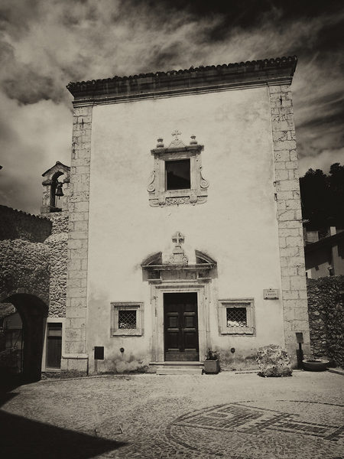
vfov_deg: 63.4
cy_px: 230
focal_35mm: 28
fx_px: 371
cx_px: 172
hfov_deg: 49.7
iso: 200
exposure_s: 1/640
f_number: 11
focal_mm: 14
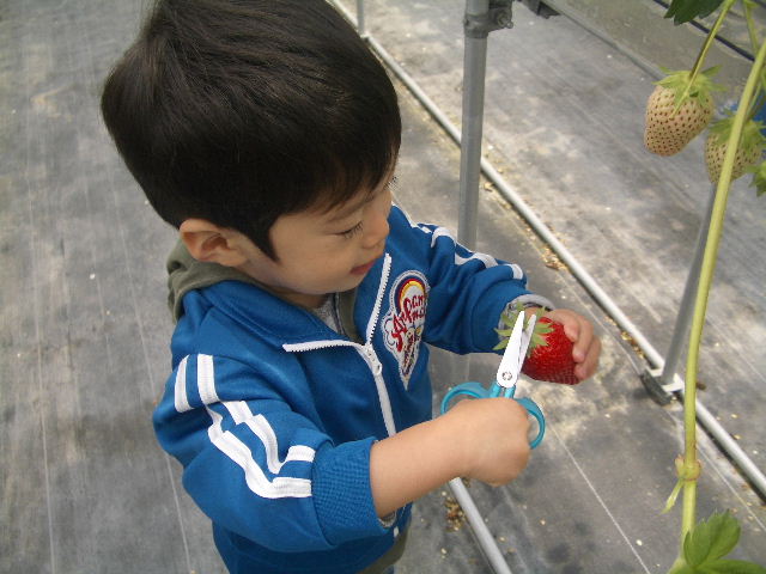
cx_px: 383
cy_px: 287
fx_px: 774
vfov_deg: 40.7
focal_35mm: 35
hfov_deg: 52.6
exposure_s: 1/250
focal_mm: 5.8
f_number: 2.6
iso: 50
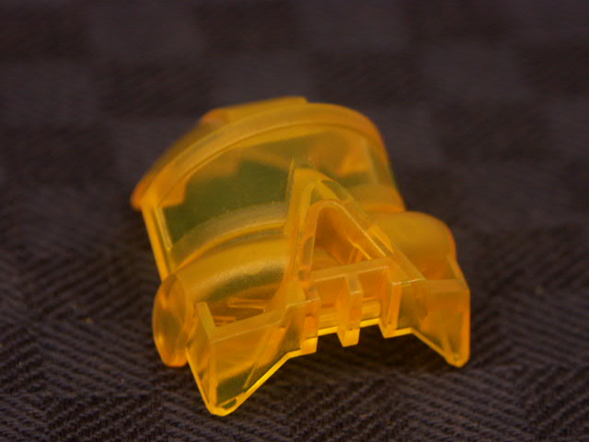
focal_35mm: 200
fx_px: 3403
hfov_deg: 9.9
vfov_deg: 7.4
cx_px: 294
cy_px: 221
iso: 100
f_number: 3.5
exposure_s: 1/8
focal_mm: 50.8
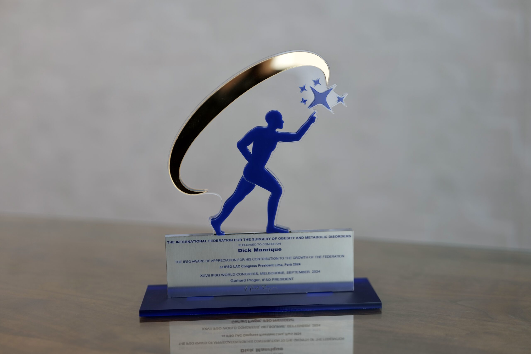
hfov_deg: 39.6
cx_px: 266
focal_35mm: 50
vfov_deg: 27.0
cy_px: 177
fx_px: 737
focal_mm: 50
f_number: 1.4
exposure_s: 1/80
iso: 100
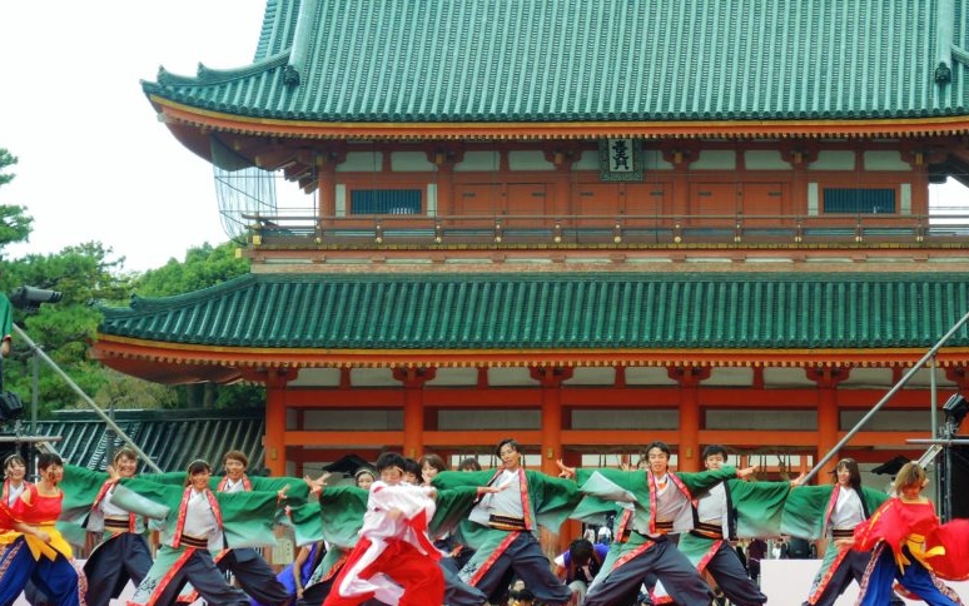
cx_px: 547
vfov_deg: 8.0
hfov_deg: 12.8
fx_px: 4332
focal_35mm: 164
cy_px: 152
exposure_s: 1/250
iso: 125
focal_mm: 25
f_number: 3.5
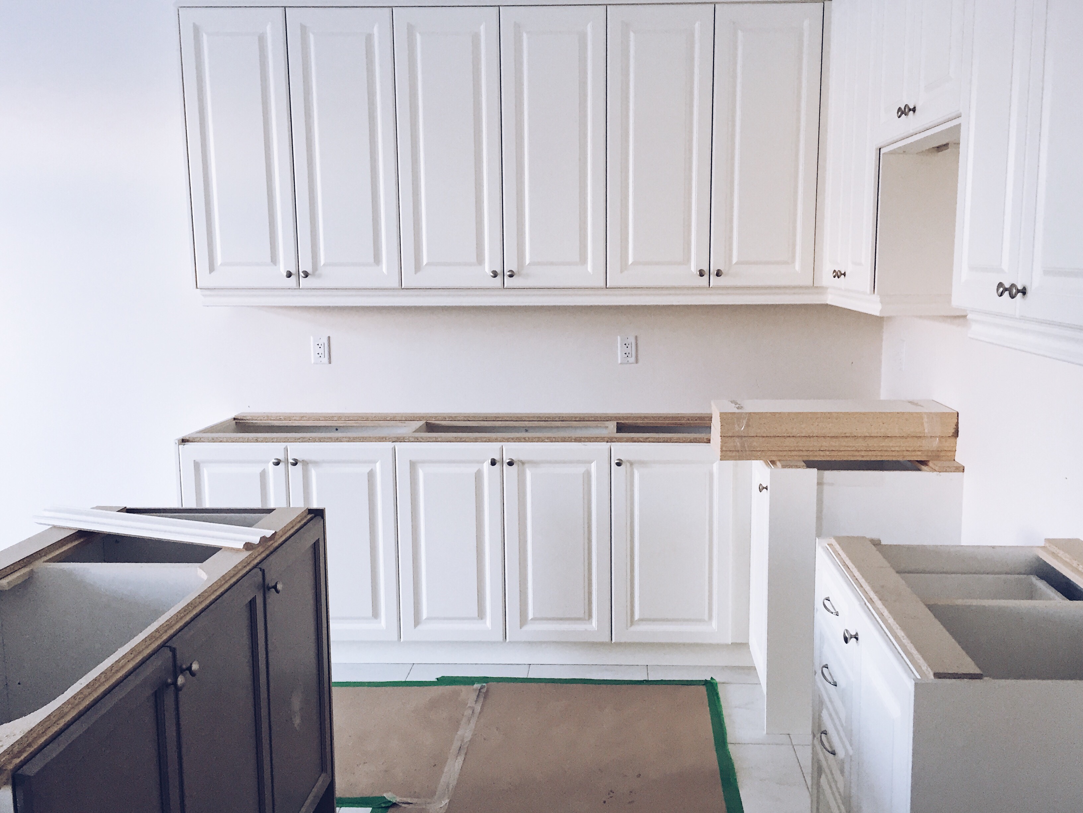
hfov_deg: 61.7
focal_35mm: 29
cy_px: 406
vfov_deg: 48.2
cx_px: 542
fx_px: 907
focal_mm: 4.15
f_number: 2.2
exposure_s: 1/30
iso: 64
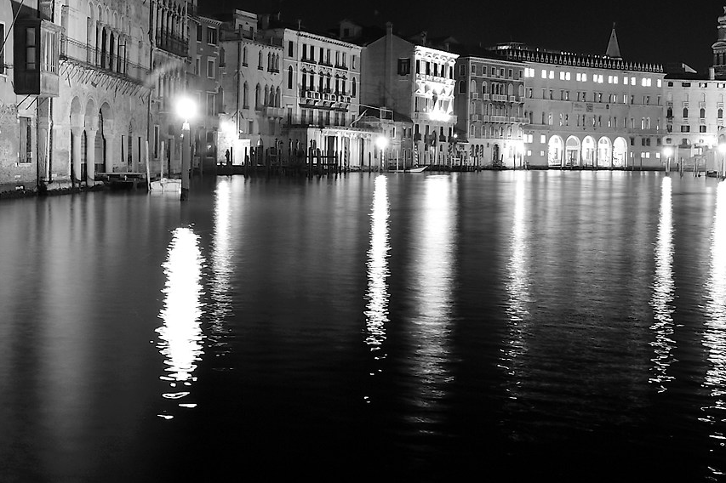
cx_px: 251
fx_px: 907
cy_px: 163
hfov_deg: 43.1
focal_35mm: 45
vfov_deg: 29.6
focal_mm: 16
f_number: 6.3
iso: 200
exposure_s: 10
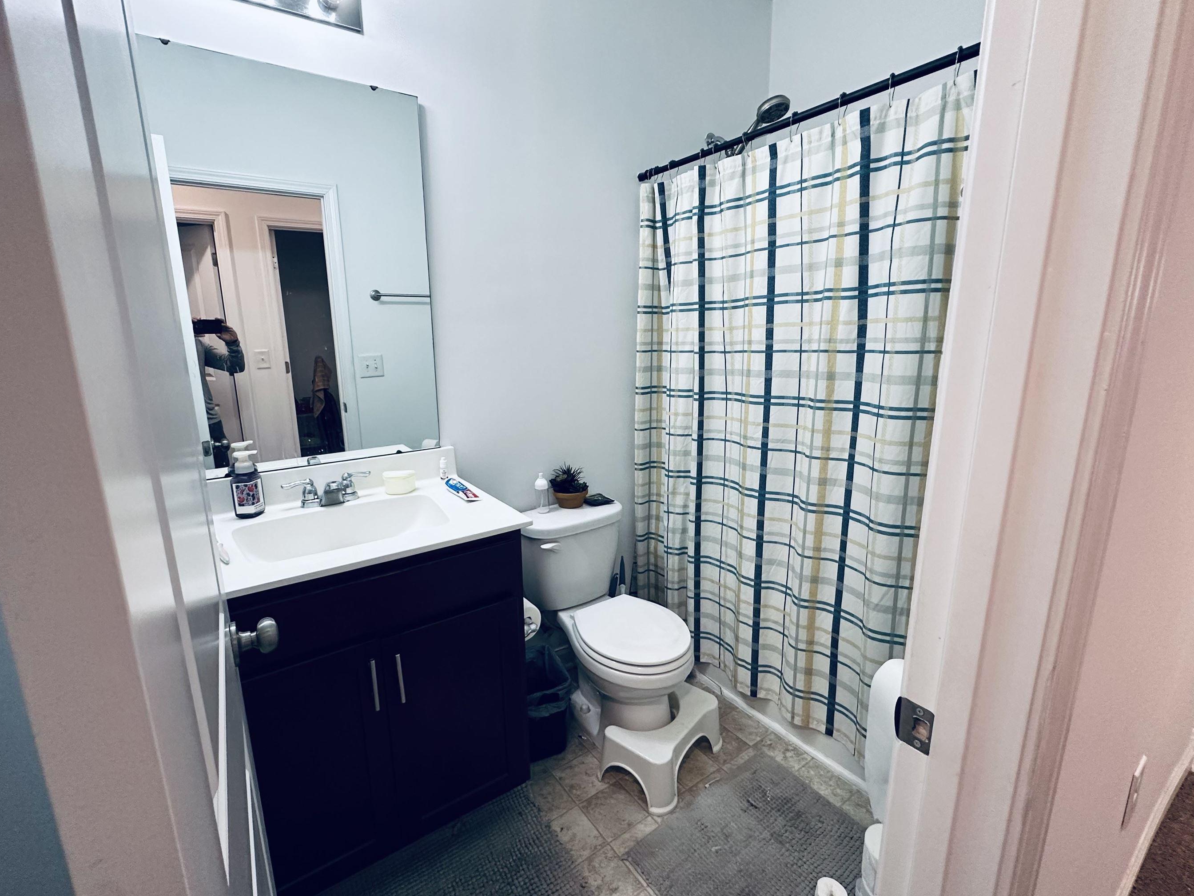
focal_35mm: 16
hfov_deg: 94.5
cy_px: 441
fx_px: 552
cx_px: 583
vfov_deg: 78.1
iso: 250
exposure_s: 1/120
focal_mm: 2.22
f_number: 2.2
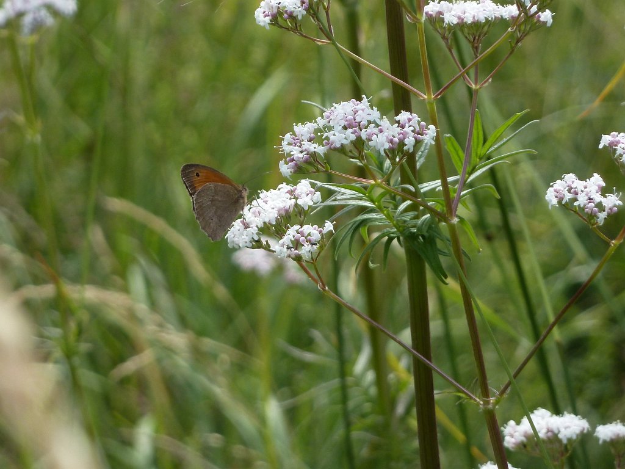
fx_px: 7204
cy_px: 234
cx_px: 312
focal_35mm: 399
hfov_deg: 5.0
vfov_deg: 3.7
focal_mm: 49.2
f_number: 4.9
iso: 160
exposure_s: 1/320
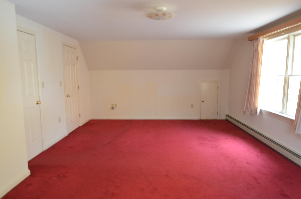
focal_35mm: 24
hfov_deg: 73.9
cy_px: 100
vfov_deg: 52.9
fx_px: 200
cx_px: 150
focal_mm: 16
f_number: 3.2
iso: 800
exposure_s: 1/40
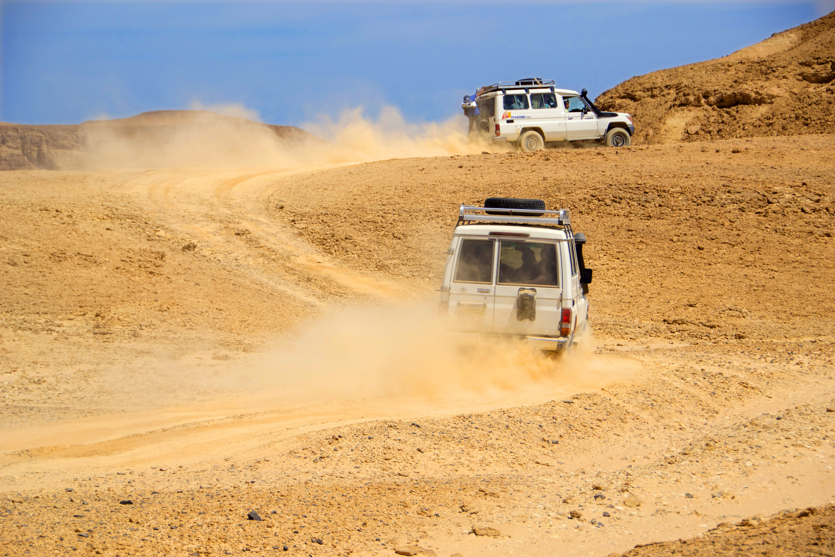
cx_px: 418
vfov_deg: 13.0
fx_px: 2435
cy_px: 278
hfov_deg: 19.5
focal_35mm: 105
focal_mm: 70
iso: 200
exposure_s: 1/2500
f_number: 5
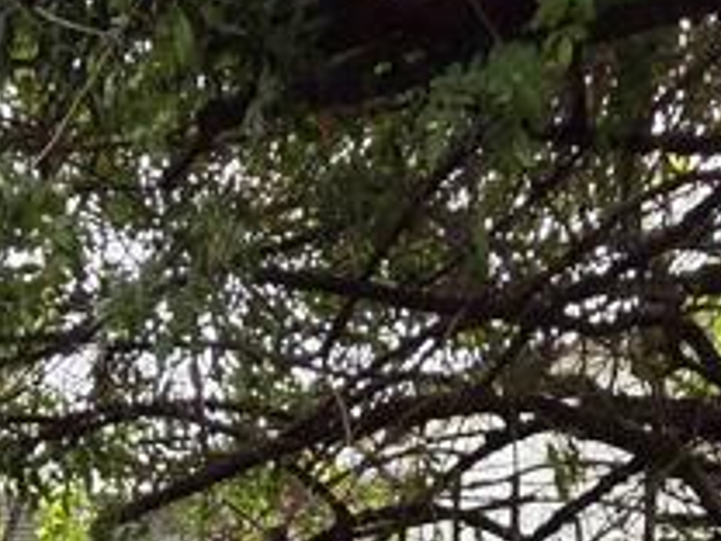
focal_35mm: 64
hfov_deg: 29.9
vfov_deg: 14.8
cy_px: 1283
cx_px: 208
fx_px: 1333
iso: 40
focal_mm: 2.2
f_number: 1.9
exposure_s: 1/120
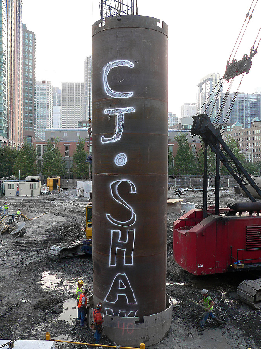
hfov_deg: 39.7
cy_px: 174
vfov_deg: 51.4
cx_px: 130
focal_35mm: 36
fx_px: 362
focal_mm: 6
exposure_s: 1/100
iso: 80
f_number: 2.8
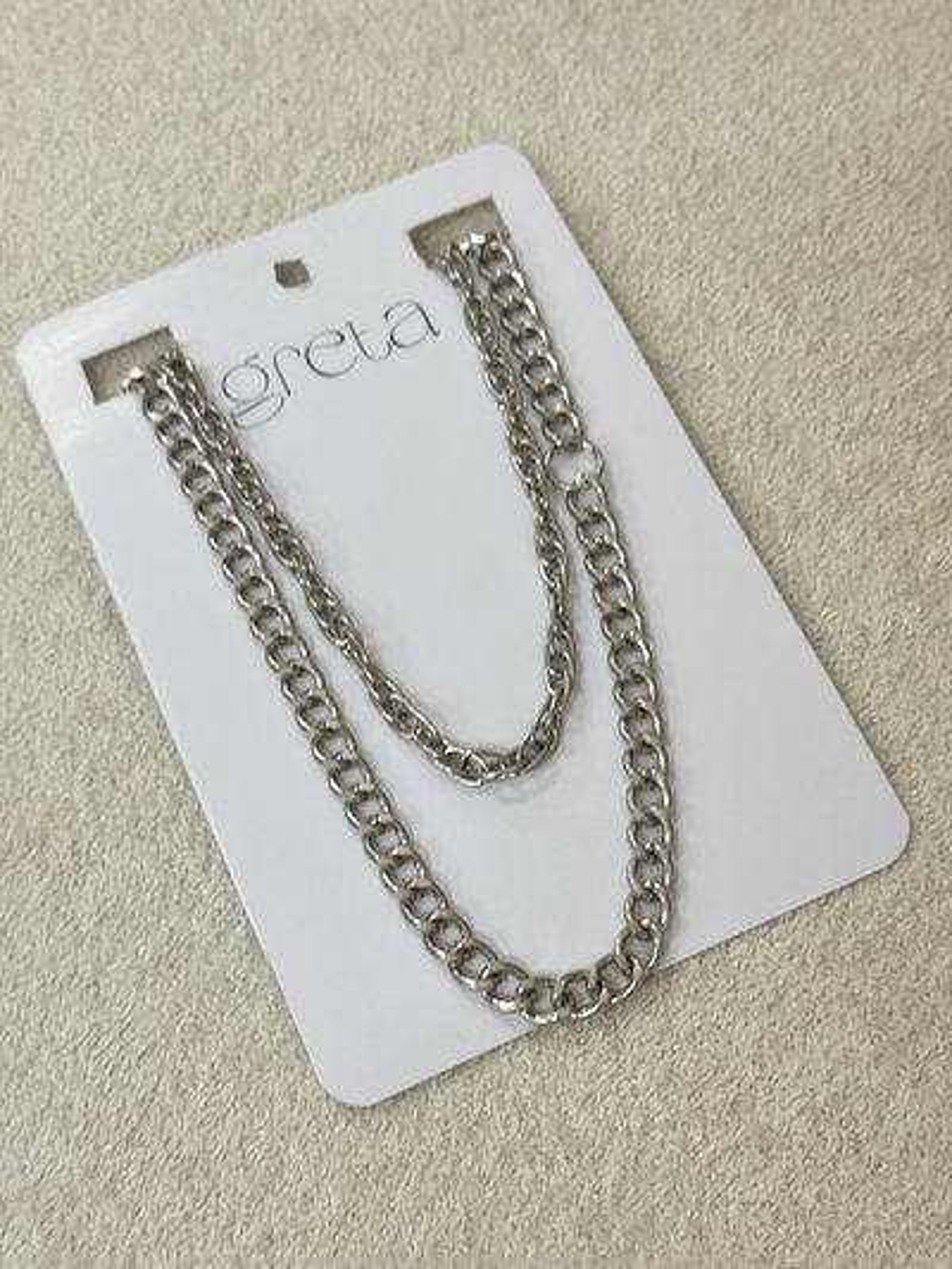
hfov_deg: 30.3
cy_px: 634
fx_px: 1759
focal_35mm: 48
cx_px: 476
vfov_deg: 39.6
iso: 160
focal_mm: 6.76
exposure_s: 1/50
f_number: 1.78
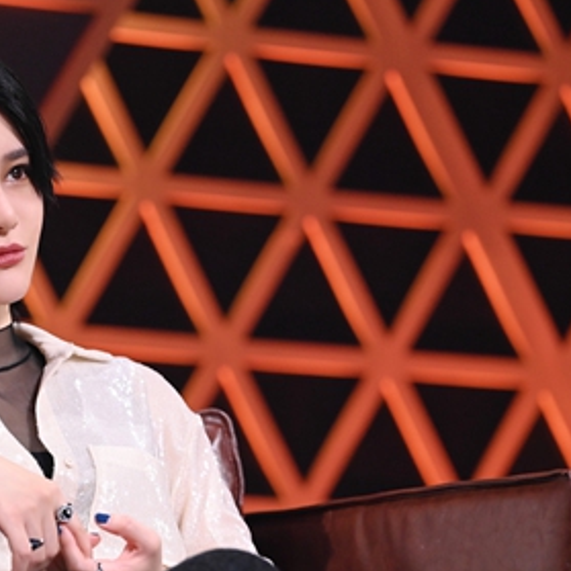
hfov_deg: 8.0
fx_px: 4068
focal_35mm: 218
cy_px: 348
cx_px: 180
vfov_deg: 8.0
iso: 2500
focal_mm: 112
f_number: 2.8
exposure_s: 1/250
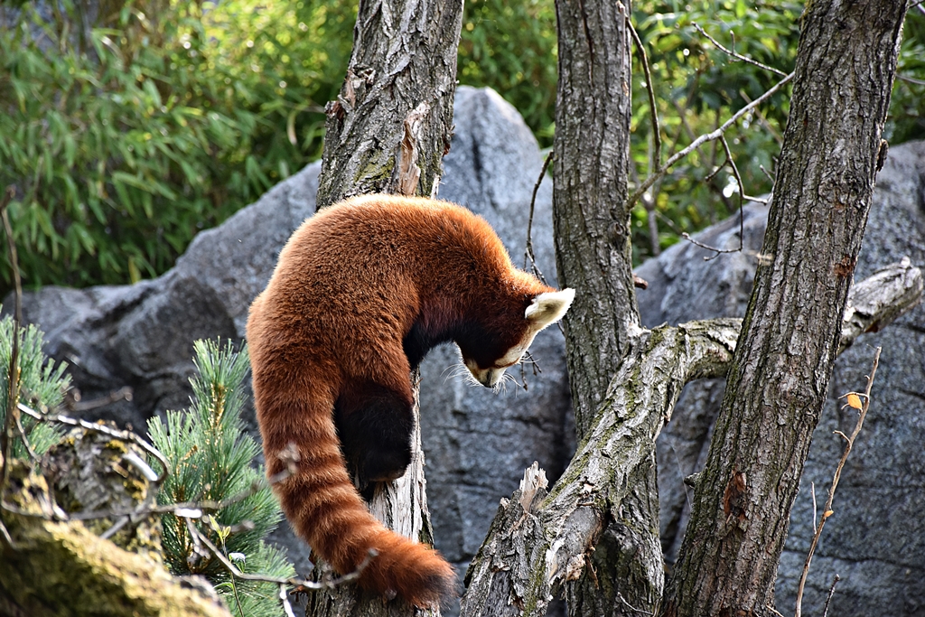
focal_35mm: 210
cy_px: 308
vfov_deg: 6.5
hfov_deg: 9.8
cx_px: 462
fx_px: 5396
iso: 640
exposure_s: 1/250
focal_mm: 140
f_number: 5.6
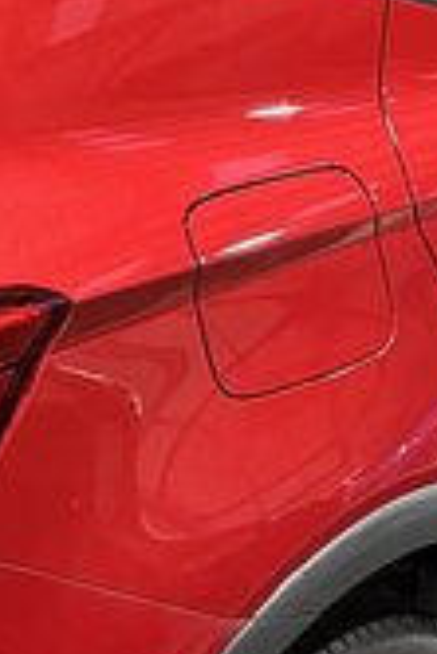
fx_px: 2180
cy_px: 382
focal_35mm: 120
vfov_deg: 17.0
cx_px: 114
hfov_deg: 11.4
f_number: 1.78
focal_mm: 6.76
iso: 640
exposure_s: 1/50
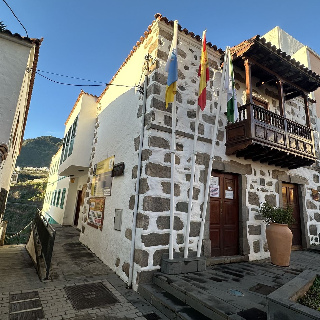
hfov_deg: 72.1
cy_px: 151
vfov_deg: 72.1
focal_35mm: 21
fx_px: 220
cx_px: 160
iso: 40
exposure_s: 1/392
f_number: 2.2
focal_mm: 2.22
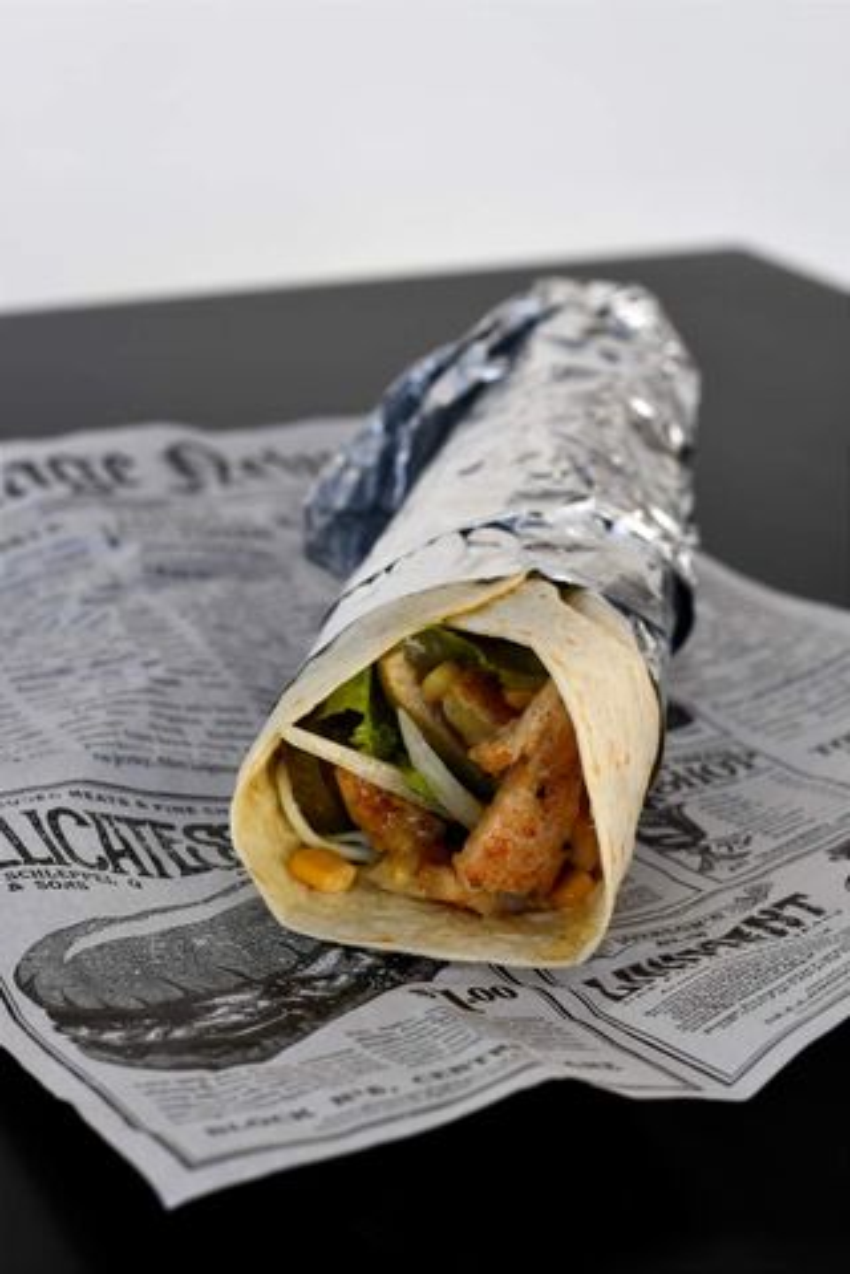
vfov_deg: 27.0
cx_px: 425
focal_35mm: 75
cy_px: 637
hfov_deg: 18.2
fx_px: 2656
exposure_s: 1/250
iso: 280
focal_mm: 50
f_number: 5.6
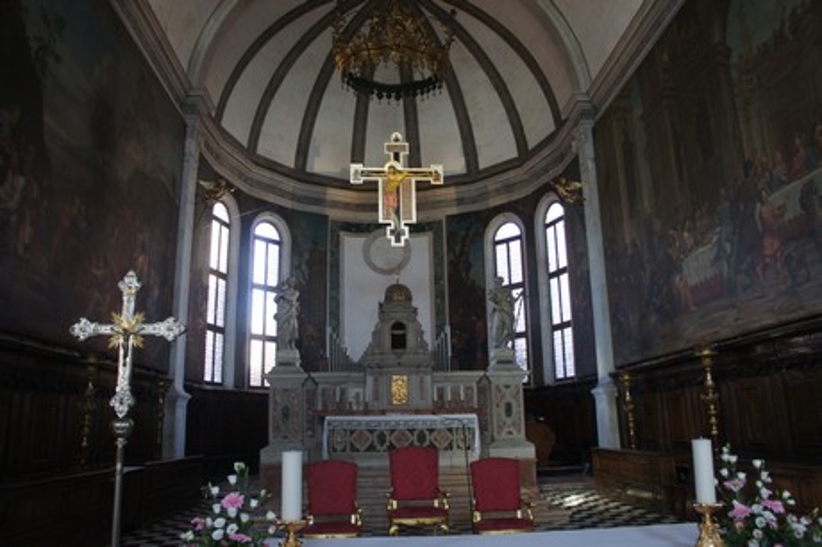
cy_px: 274
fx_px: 616
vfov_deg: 47.9
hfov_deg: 67.4
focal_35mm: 27
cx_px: 411
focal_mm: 18
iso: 500
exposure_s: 1/30
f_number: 3.5
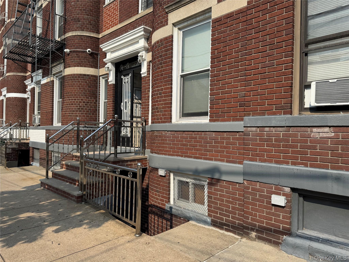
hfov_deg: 71.6
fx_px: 242
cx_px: 174
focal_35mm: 24
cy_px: 131
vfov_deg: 56.8
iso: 80
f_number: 1.78
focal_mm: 6.76
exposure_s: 1/4049
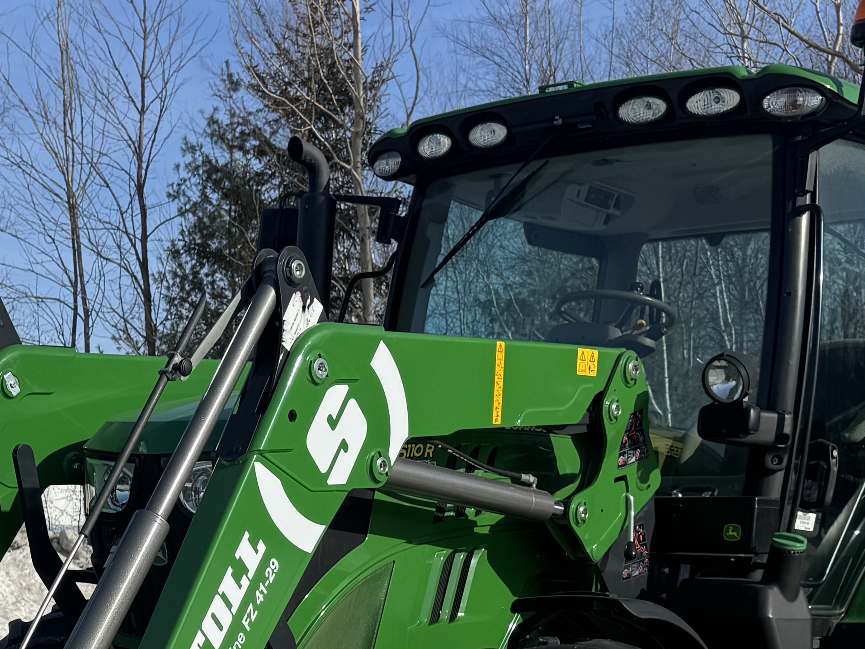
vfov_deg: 19.8
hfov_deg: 26.9
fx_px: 1774
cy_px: 723
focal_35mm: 71
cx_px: 182
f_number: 1.78
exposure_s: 1/5348
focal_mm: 6.76
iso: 80
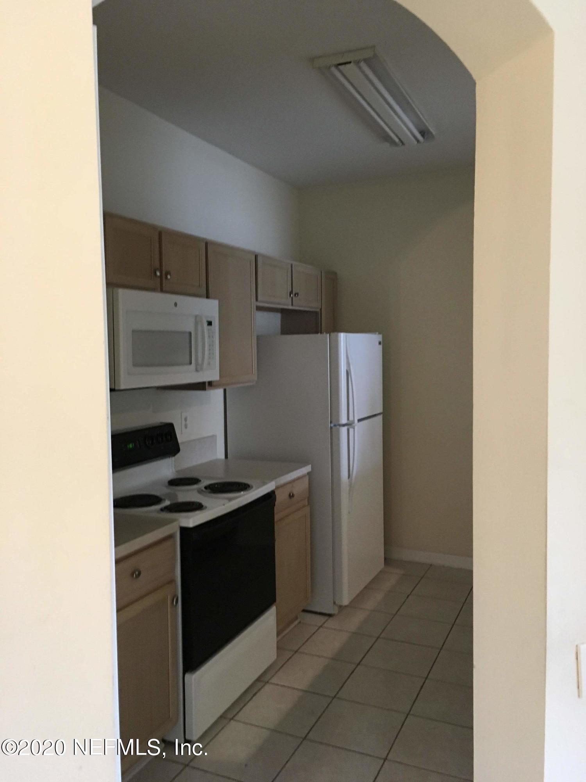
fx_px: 655
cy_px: 391
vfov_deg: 61.7
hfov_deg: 48.2
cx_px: 293
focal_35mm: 29
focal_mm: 4.15
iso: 200
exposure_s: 1/17
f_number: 2.2
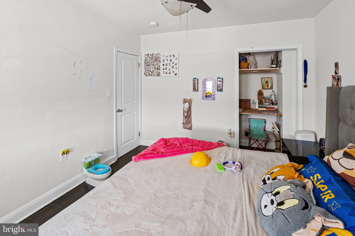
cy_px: 118
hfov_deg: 96.8
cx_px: 178
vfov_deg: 73.7
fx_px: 158
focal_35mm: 16
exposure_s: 1/20
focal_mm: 16
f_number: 7.1
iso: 2000
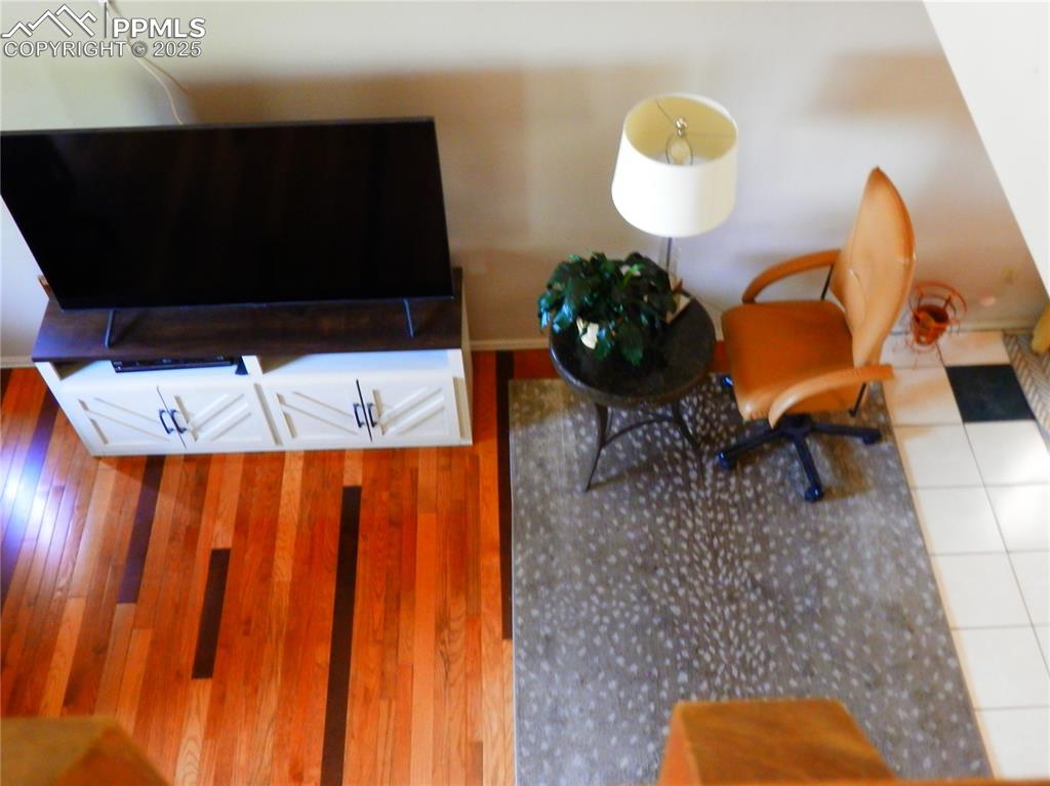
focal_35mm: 34
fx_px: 1031
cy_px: 393
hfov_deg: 54.0
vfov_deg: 41.8
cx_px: 525
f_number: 3.5
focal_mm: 6.2
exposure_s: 1/4
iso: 320
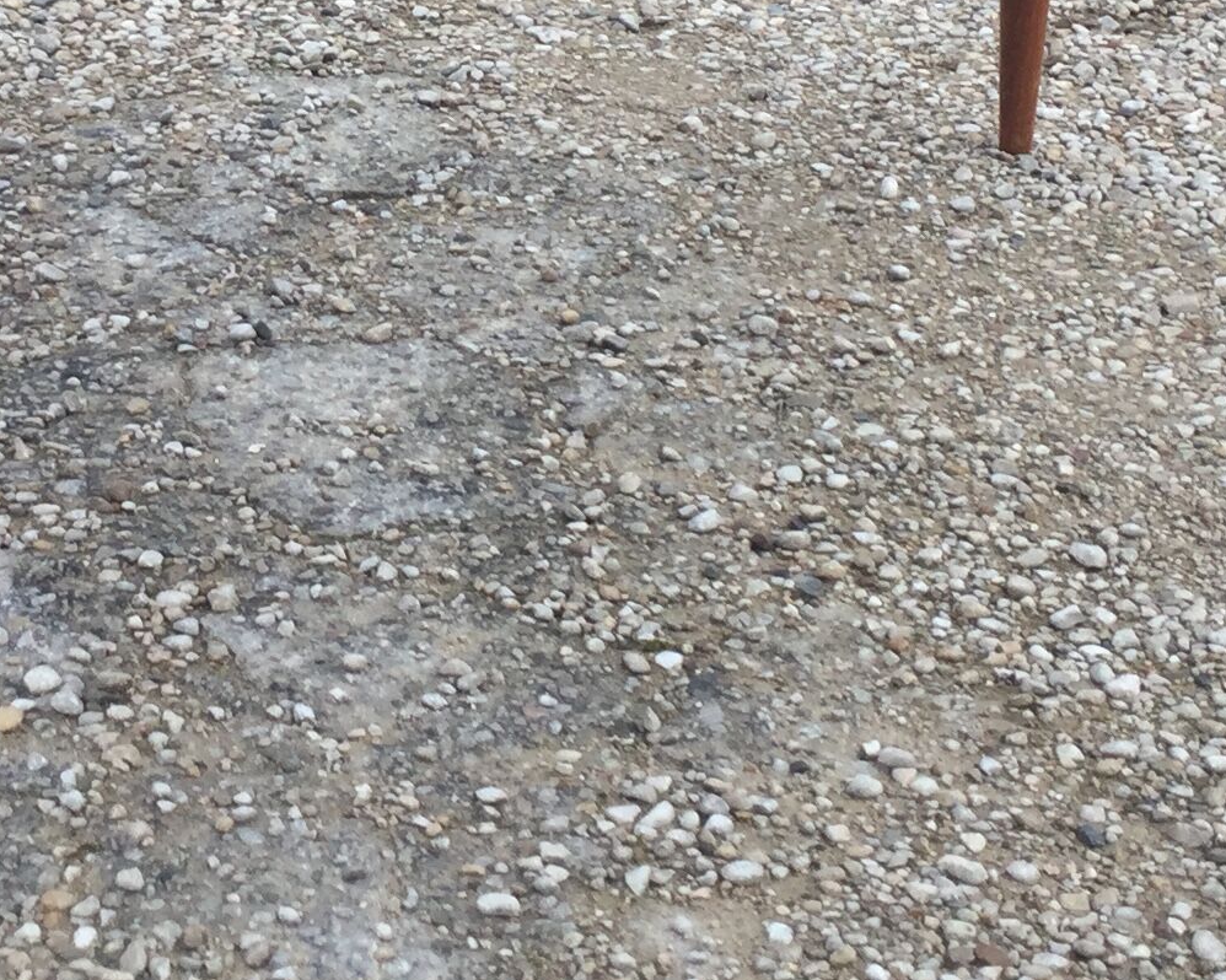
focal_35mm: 99
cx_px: 467
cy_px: 103
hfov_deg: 19.3
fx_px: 3591
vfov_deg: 15.4
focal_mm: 3.3
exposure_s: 1/209
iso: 25
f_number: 2.4
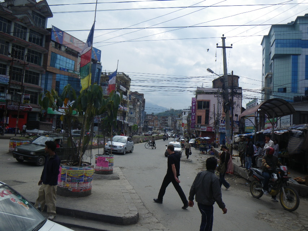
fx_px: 249
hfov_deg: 63.4
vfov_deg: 49.8
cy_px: 116
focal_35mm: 28
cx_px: 154
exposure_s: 1/500
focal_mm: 5
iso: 50
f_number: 3.5
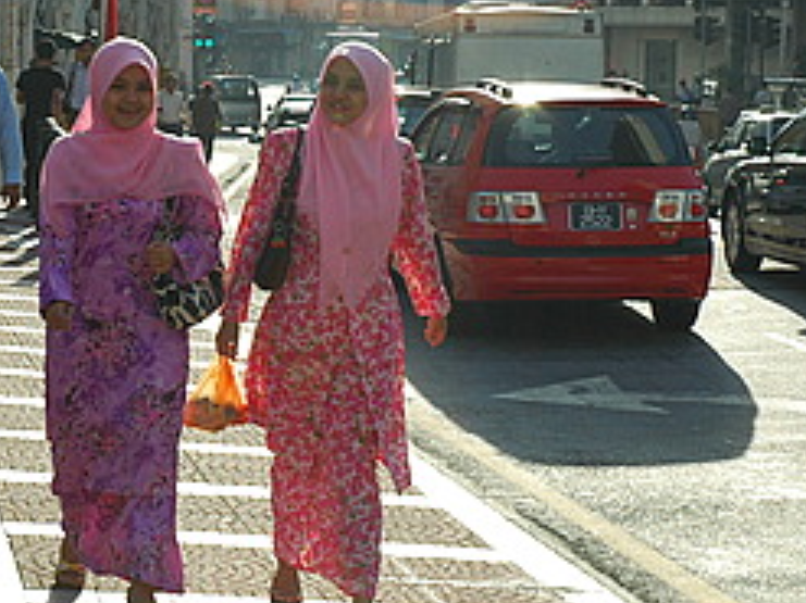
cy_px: 202
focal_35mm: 113
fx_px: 2630
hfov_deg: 17.4
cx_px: 320
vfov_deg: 13.1
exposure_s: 1/320
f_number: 9
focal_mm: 44
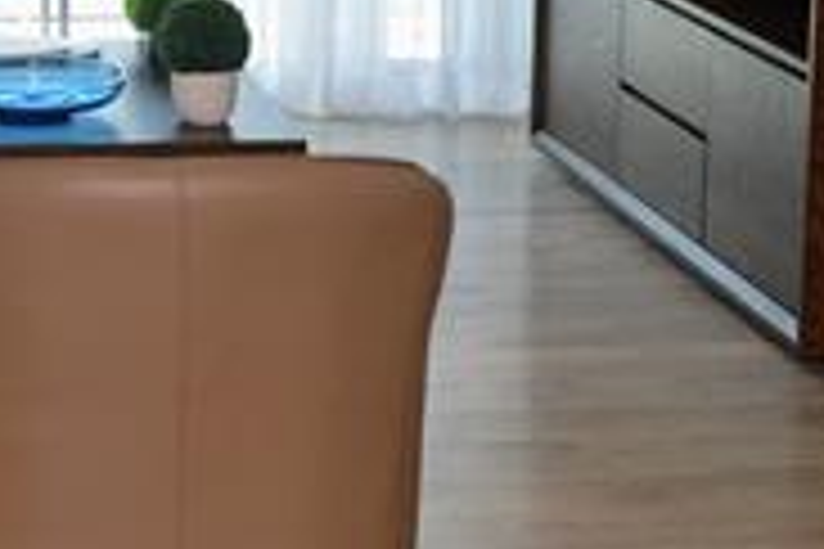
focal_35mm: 118
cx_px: -81
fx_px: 2701
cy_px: -83
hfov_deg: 16.8
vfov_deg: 11.4
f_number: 4
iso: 400
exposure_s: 1/60
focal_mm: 18
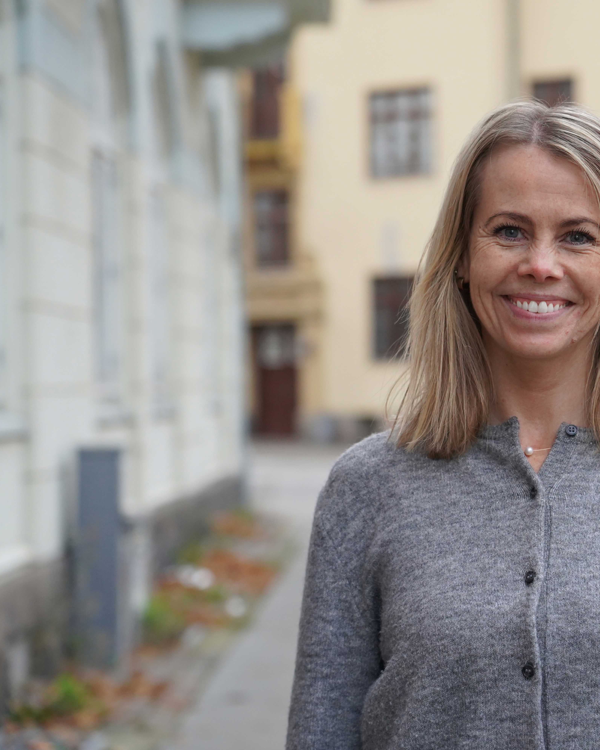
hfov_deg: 13.3
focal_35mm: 115
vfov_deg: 16.7
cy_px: 375
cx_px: 524
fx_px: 2553
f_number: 4
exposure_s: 1/160
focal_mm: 81
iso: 1600
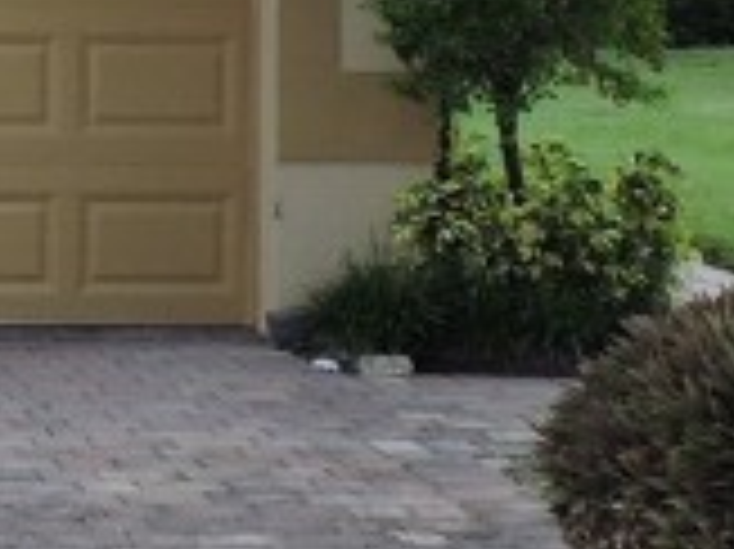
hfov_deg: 12.1
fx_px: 3199
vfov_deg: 9.6
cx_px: -545
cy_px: -198
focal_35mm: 151
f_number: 3
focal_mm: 4.3
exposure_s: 1/400
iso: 100
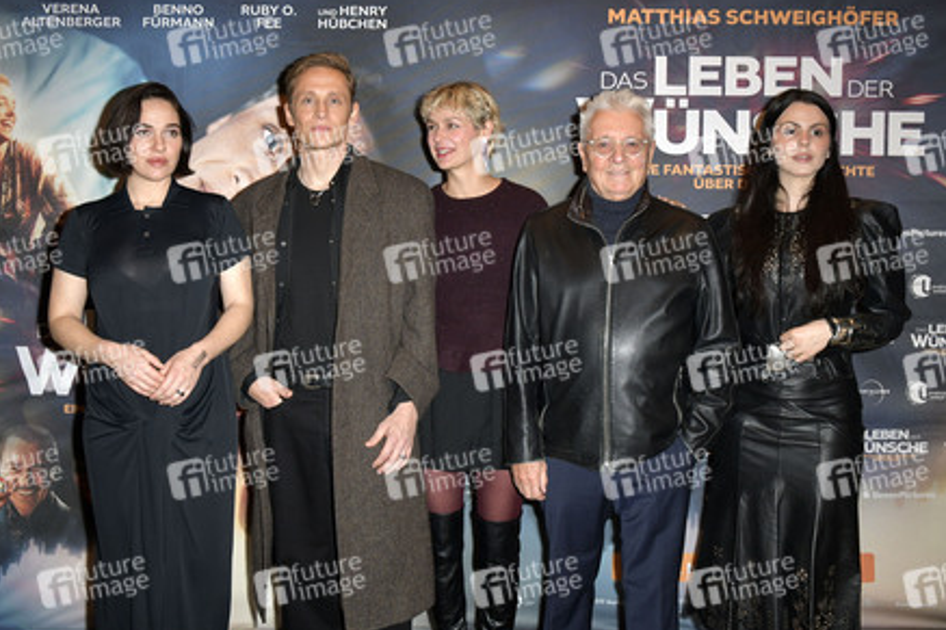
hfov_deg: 57.2
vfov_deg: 39.9
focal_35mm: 33
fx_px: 867
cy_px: 312
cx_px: 469
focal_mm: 32
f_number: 6.3
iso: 1250
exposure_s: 1/250
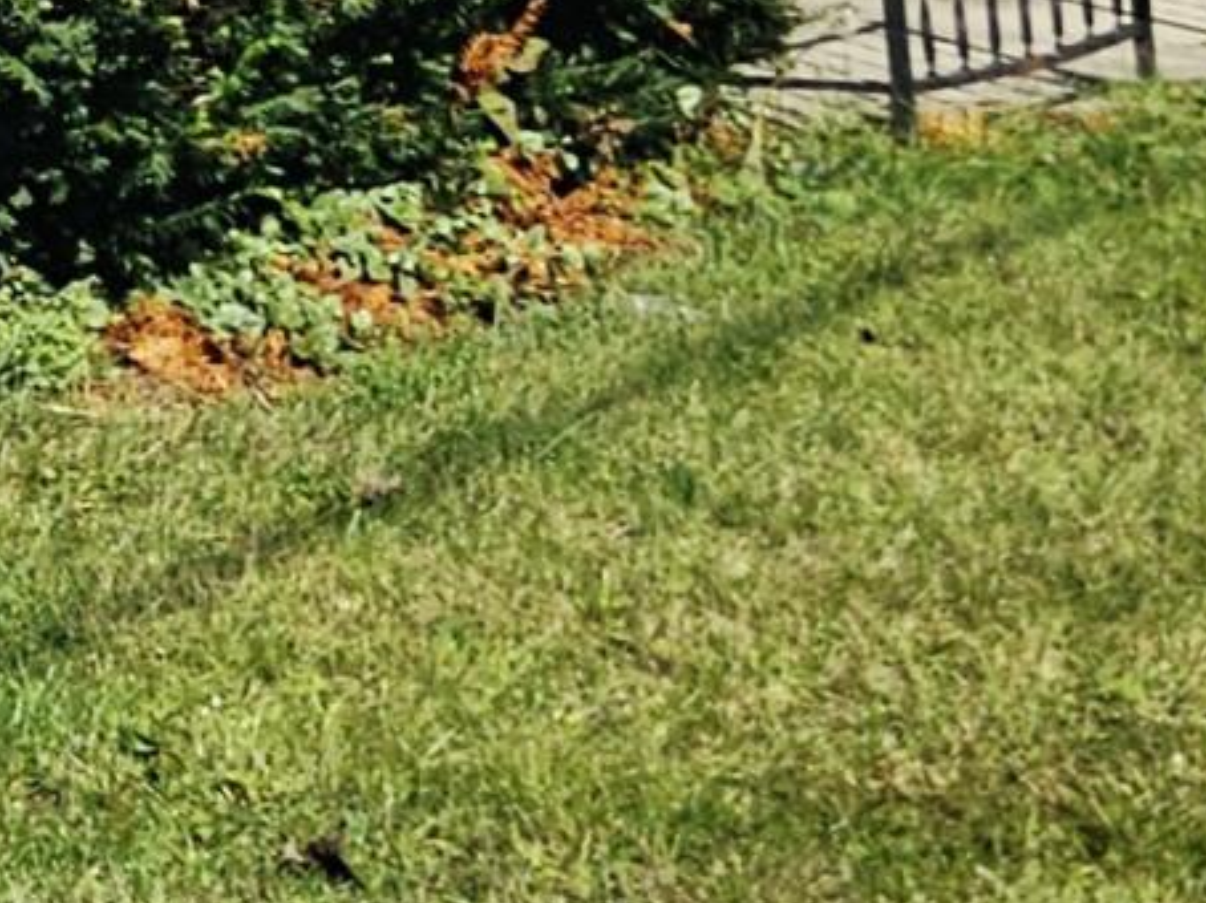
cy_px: -1447
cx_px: -2295
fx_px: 5293
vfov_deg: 8.7
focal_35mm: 152
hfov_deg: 10.0
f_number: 1.7
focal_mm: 6.3
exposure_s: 1/2000
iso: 10
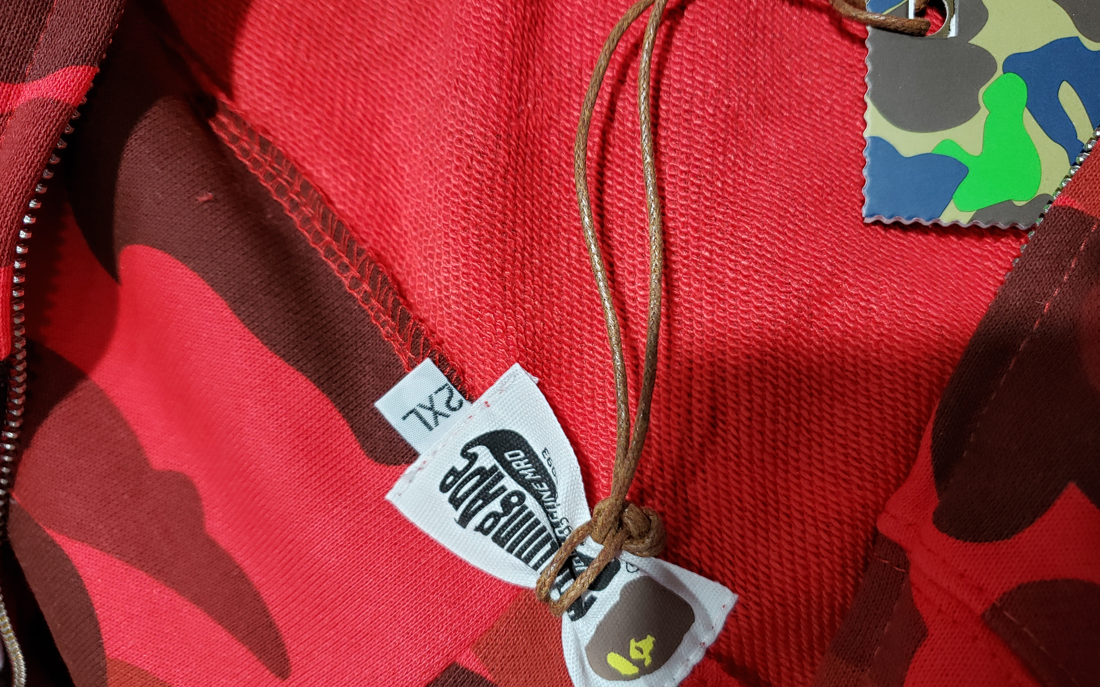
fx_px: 839
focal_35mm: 28
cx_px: 554
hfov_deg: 66.5
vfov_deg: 44.5
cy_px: 355
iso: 100
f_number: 1.5
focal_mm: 4.3
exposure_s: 1/100
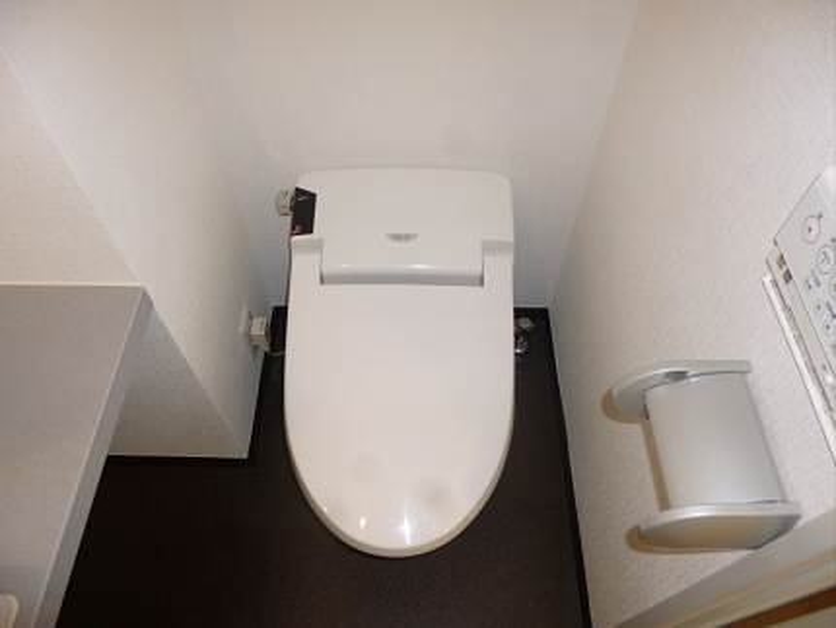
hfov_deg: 71.6
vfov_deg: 56.9
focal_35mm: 24
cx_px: 418
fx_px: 580
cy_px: 314
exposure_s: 1/60
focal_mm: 4.3
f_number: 2.5
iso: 160
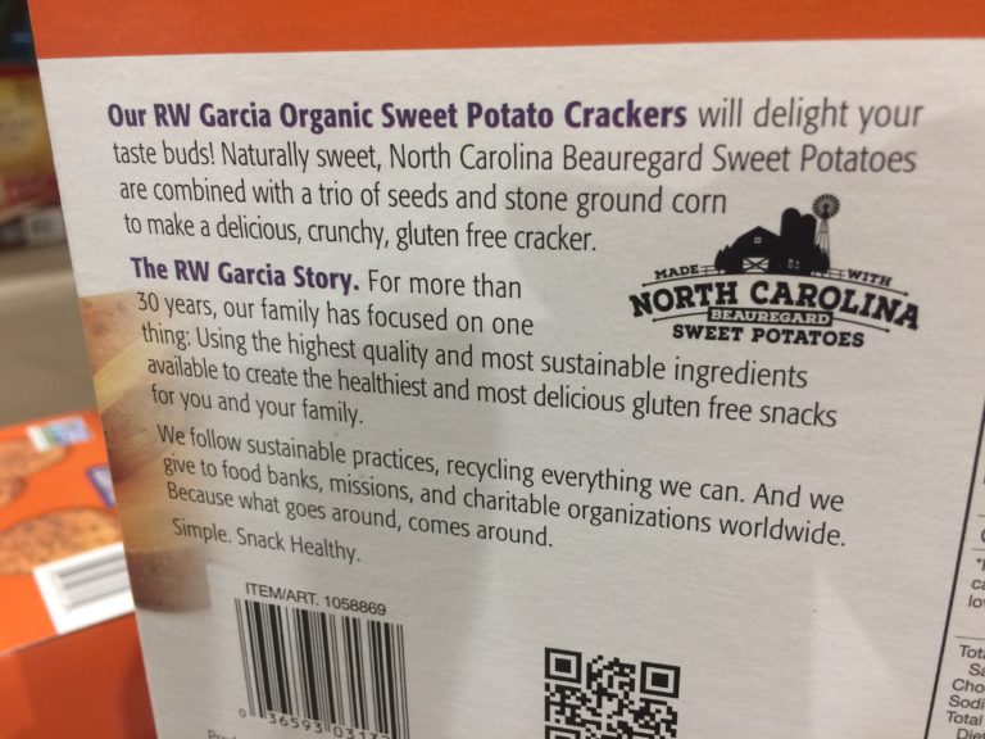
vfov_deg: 48.2
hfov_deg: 61.7
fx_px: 825
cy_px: 370
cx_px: 492
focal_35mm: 29
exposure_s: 1/30
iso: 100
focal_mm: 4.15
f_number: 2.2
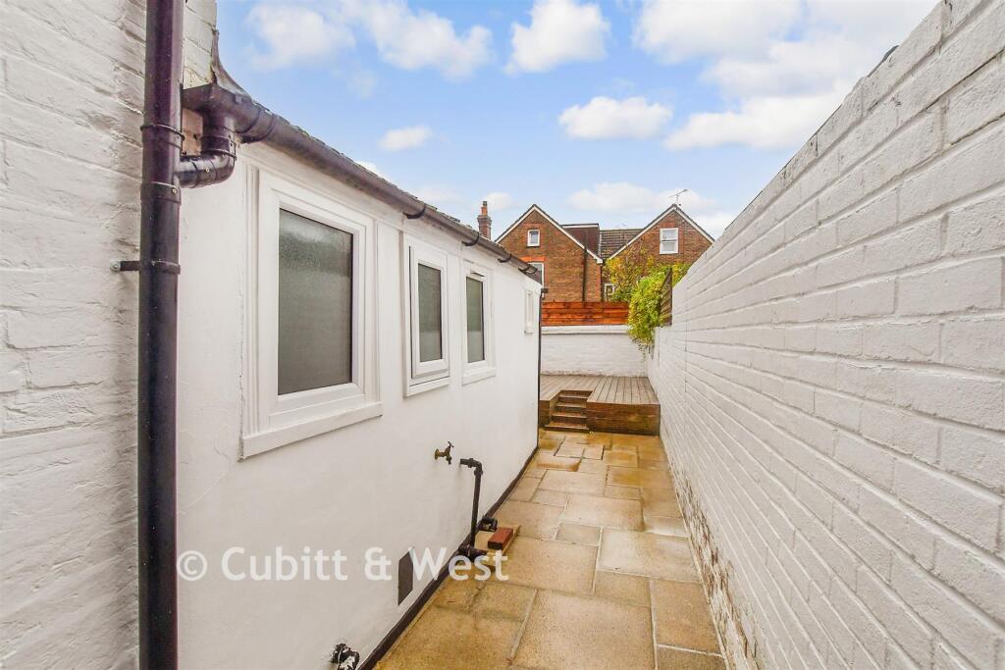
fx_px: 419
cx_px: 502
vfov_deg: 77.3
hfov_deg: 100.4
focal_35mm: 15
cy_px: 335
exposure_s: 1/250
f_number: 8
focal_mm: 10
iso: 400
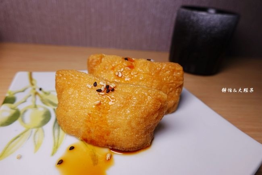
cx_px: 131
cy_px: 88
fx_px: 175
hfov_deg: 73.8
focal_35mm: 24
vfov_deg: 53.1
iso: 125
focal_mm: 9
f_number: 3.2
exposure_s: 1/200
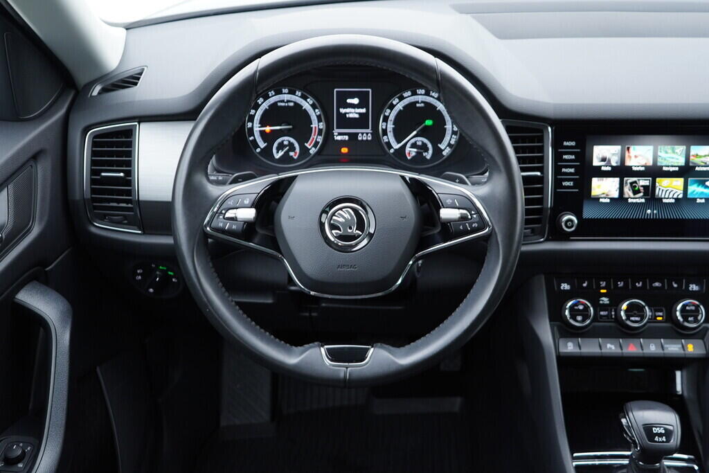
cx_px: 354
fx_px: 709
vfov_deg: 36.9
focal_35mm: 36
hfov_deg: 53.1
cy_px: 236
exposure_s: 1/40
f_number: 2.8
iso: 320
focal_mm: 24
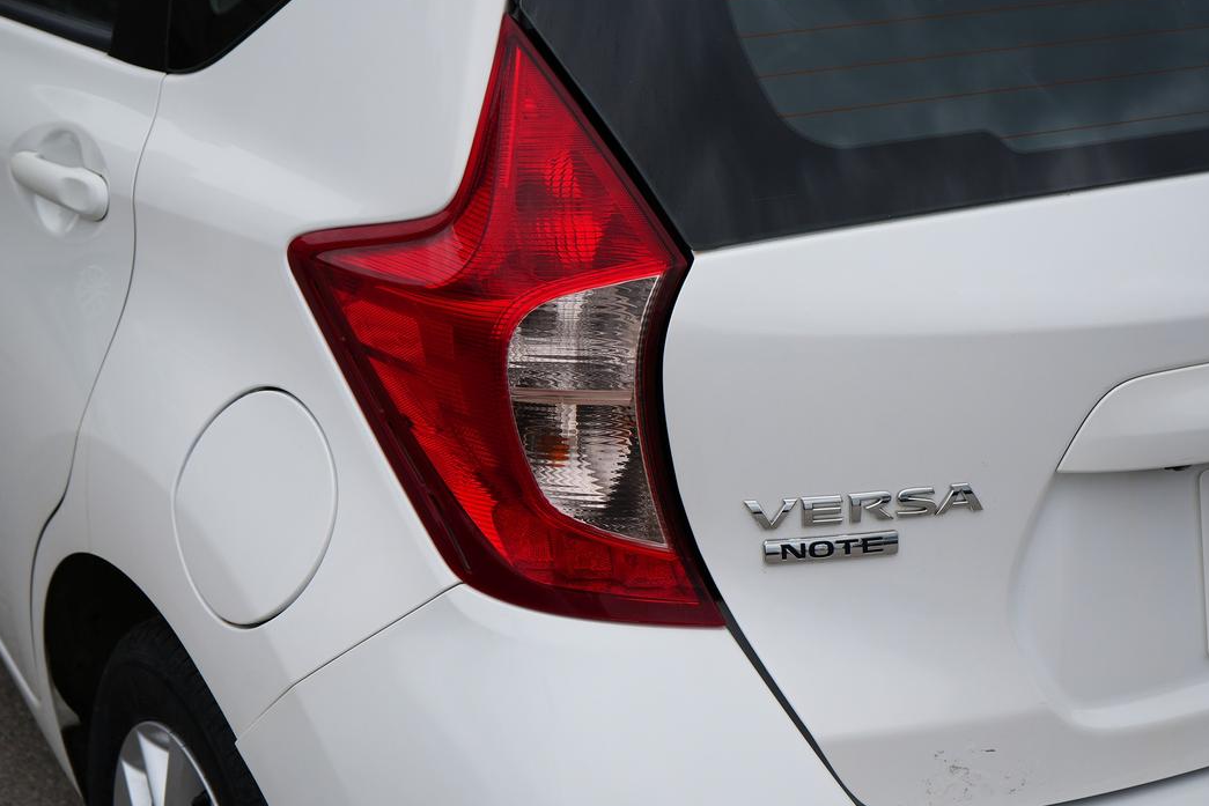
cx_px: 629
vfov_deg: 22.6
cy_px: 412
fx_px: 2015
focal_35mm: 60
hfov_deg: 33.4
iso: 100
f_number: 5.6
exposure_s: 1/400
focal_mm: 49
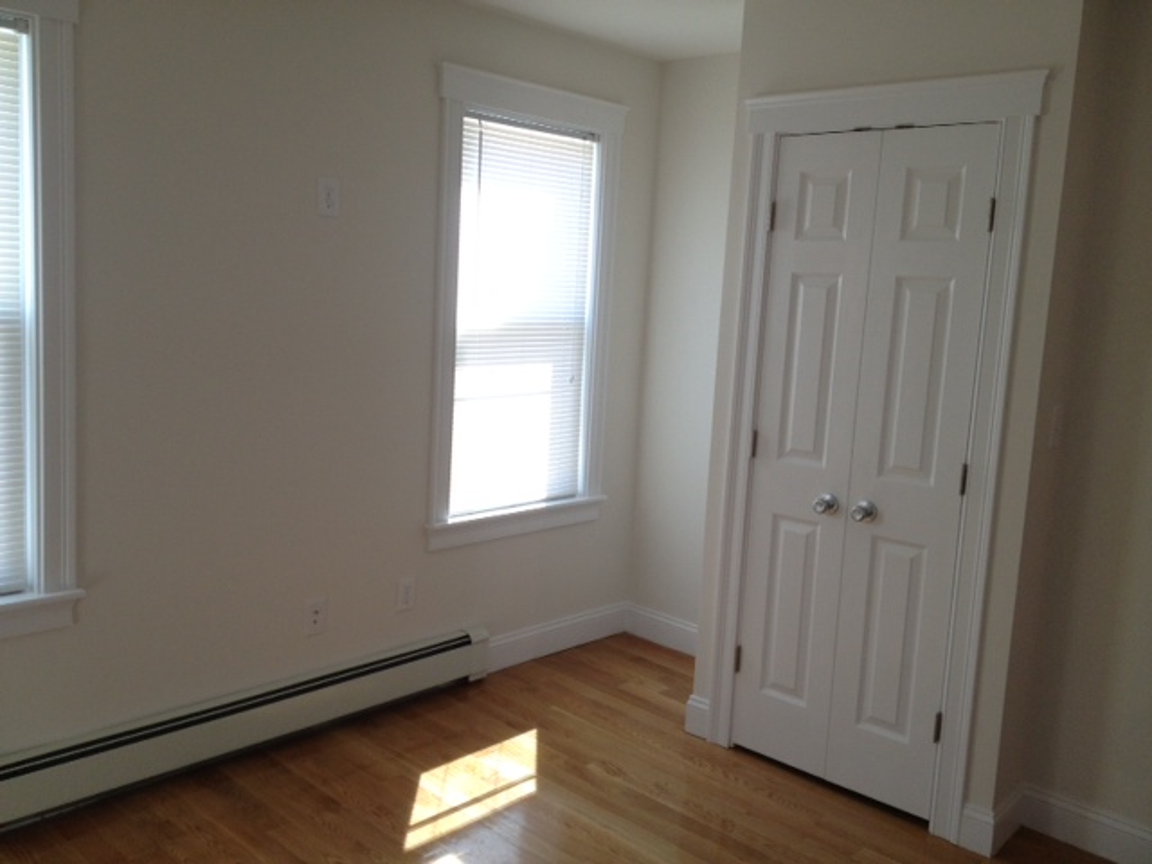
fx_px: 1165
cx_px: 576
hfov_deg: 52.6
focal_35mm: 35
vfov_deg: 40.7
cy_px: 432
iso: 80
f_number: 2.4
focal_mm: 4.28
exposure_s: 1/120
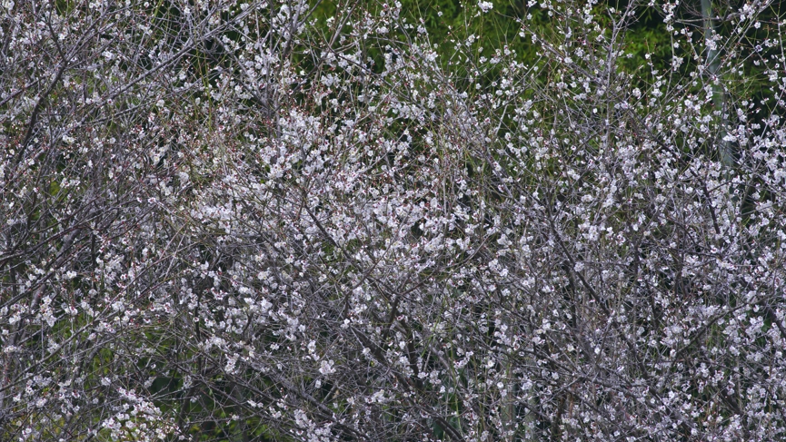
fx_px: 7755
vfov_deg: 3.3
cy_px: 199
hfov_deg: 5.8
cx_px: 349
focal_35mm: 372
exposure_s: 1/1600
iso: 320
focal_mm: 300
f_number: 8
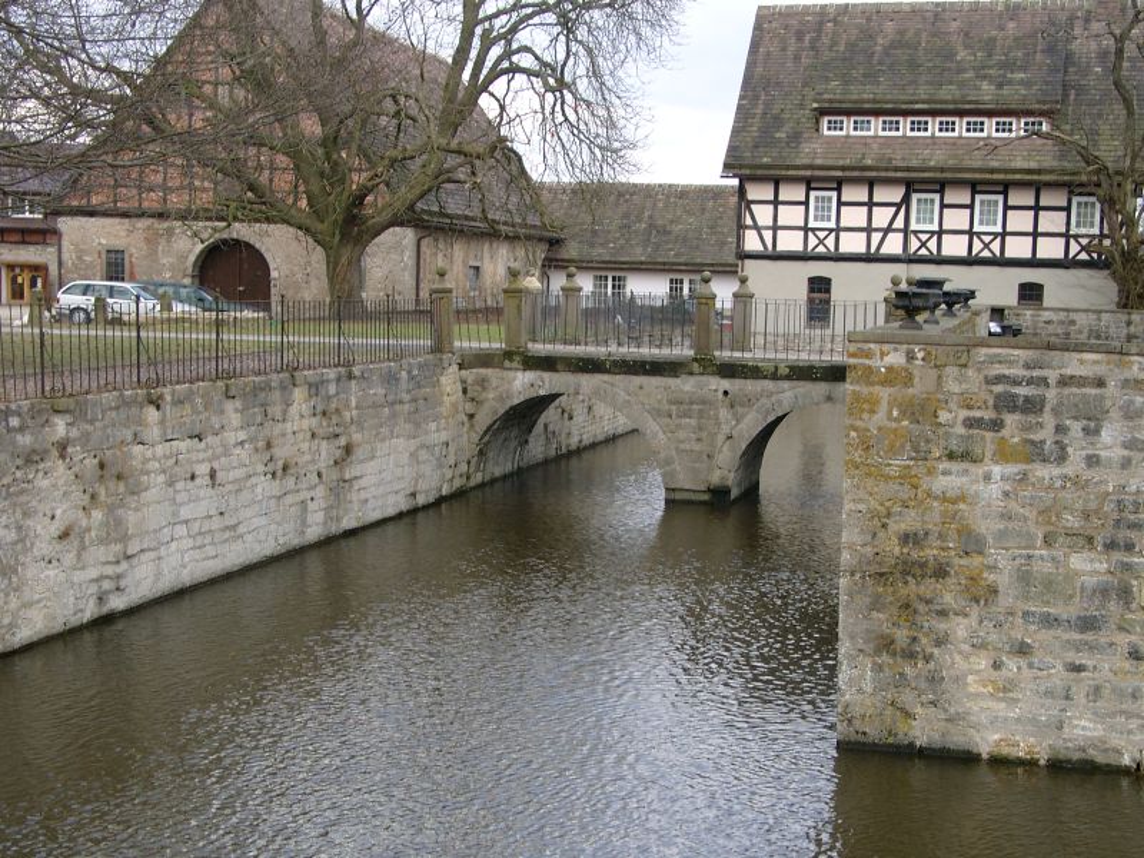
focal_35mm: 57
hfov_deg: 33.8
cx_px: 572
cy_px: 429
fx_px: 1884
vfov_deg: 25.7
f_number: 4
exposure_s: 1/99.4
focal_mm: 11.76
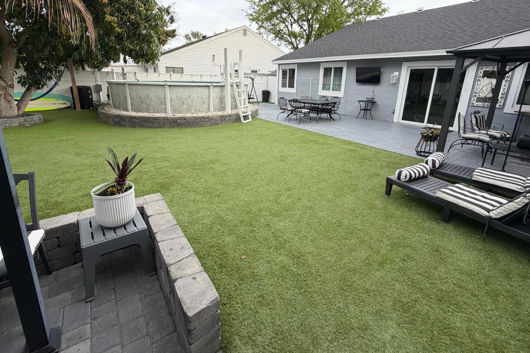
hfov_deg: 93.3
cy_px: 145
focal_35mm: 17
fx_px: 250
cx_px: 261
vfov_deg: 69.9
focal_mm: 2.22
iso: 40
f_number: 2.2
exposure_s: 1/171
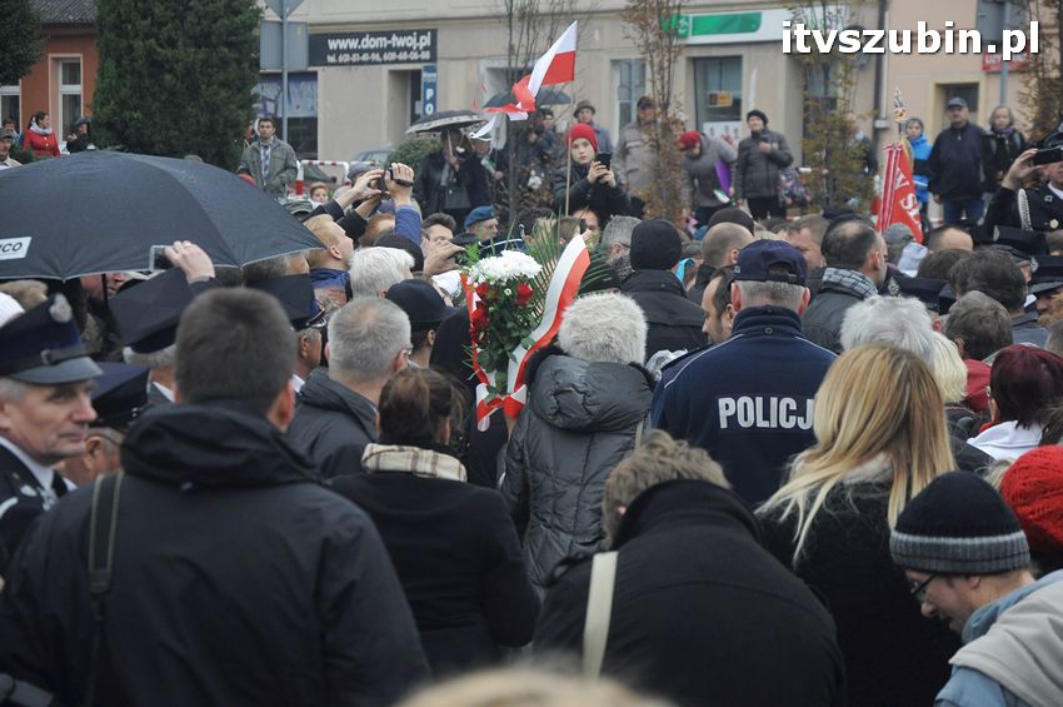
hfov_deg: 15.2
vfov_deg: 10.1
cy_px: 354
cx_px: 532
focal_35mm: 135
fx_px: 3982
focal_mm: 90
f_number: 5.6
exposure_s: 1/400
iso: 800
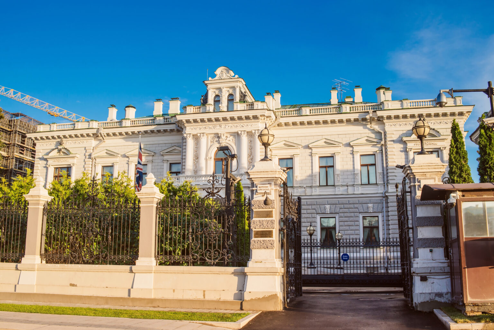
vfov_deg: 37.9
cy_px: 165
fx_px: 480
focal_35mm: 35
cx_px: 247
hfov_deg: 54.4
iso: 200
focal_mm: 35
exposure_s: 1/250
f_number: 5.6
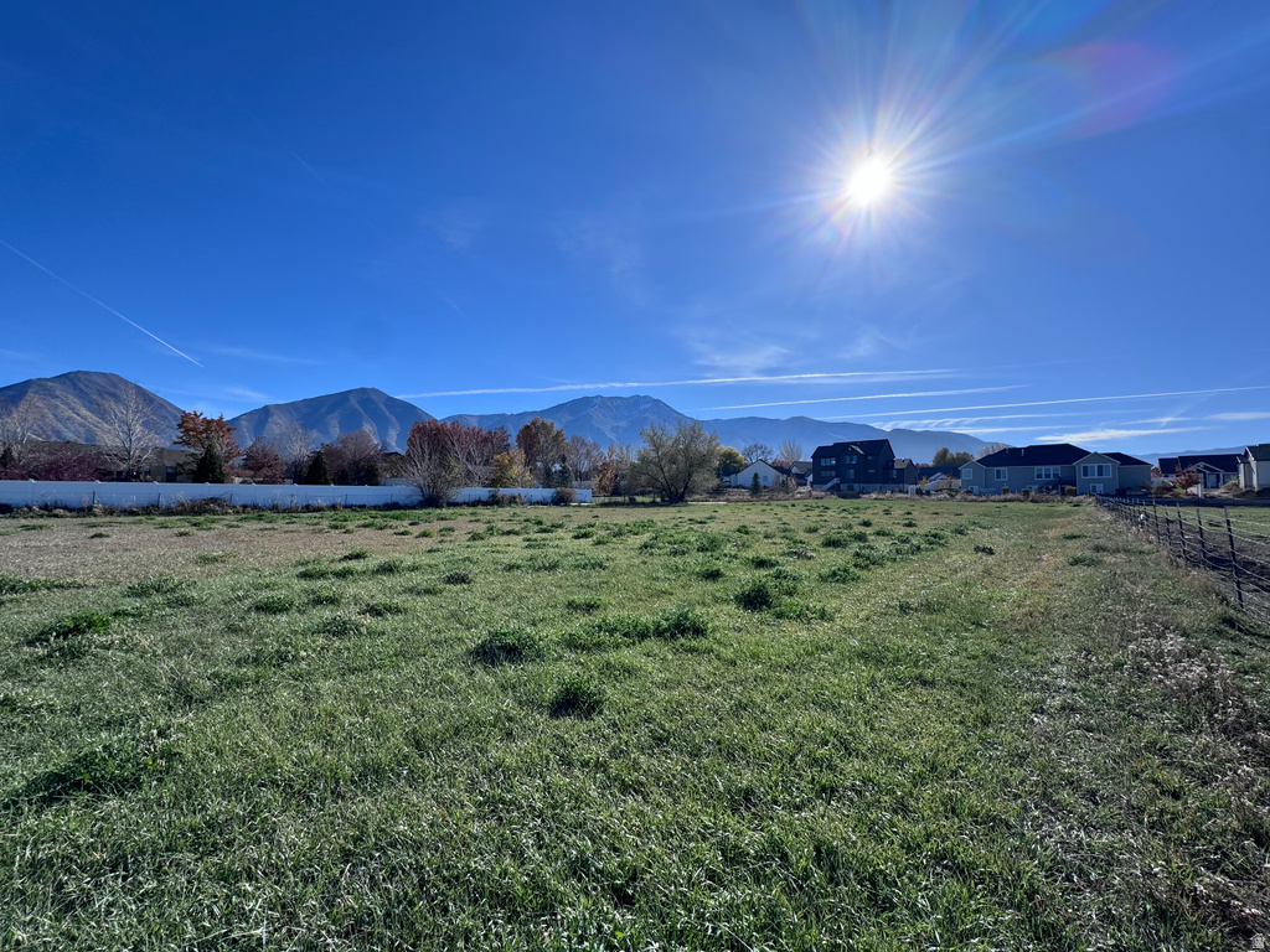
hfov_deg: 102.1
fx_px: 514
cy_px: 476
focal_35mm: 14
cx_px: 635
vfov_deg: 85.7
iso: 50
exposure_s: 1/1976
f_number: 2.2
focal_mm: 2.22
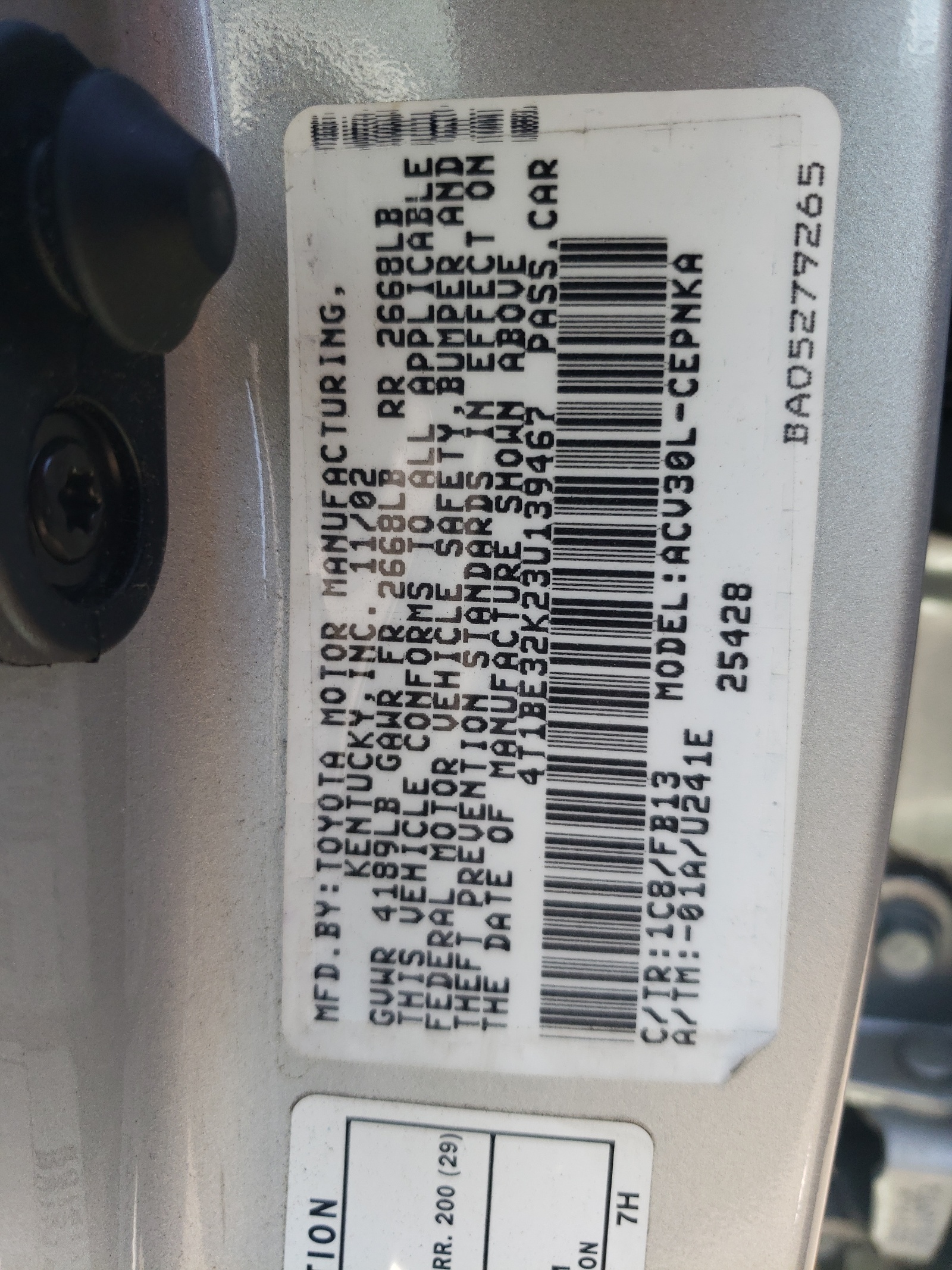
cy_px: 635
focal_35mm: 26
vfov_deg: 67.3
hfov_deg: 53.1
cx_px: 476
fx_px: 953
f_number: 1.5
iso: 50
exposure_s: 1/294
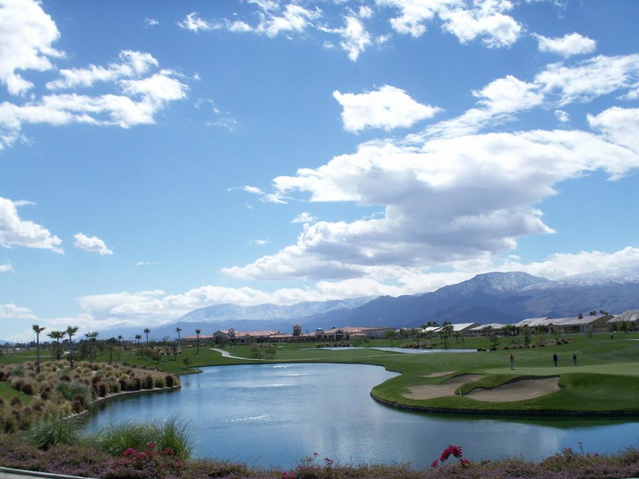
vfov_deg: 38.7
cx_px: 320
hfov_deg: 50.1
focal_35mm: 37
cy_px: 240
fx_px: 683
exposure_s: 1/400
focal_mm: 7.7
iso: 50
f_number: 7.1
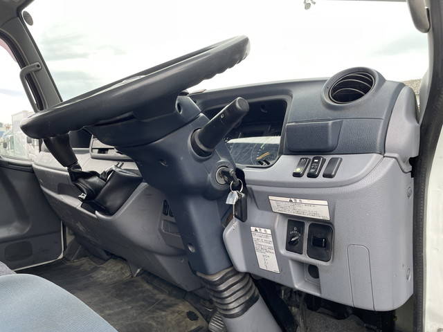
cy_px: 166
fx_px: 333
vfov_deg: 53.1
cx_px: 222
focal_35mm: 26
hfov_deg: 67.3
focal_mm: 4.2
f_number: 1.6
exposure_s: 1/157
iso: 32
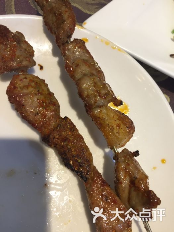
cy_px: 116
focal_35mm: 29
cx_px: 87
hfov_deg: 48.2
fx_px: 194
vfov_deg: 61.7
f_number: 2.2
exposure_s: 1/33
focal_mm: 4.15
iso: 64
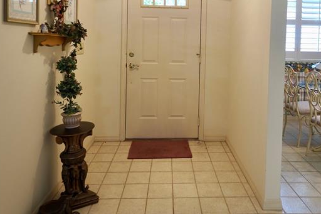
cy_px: 47
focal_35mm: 28
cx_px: 182
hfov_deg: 65.2
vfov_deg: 44.4
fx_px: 250
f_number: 2
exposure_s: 1/160
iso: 640
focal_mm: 14
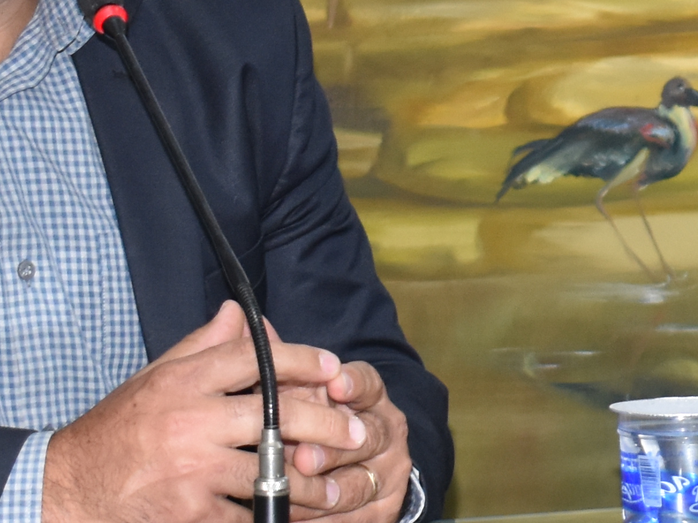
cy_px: 134
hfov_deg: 8.0
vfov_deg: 6.1
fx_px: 4899
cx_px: 1046
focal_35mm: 243
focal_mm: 34
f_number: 4.5
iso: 800
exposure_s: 1/60
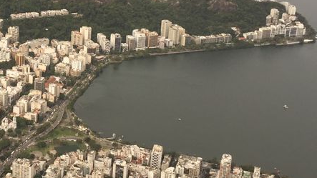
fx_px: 613
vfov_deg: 16.3
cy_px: 14
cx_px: 31
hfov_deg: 27.9
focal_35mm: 73
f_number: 2.2
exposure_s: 1/1647
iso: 32
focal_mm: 4.15
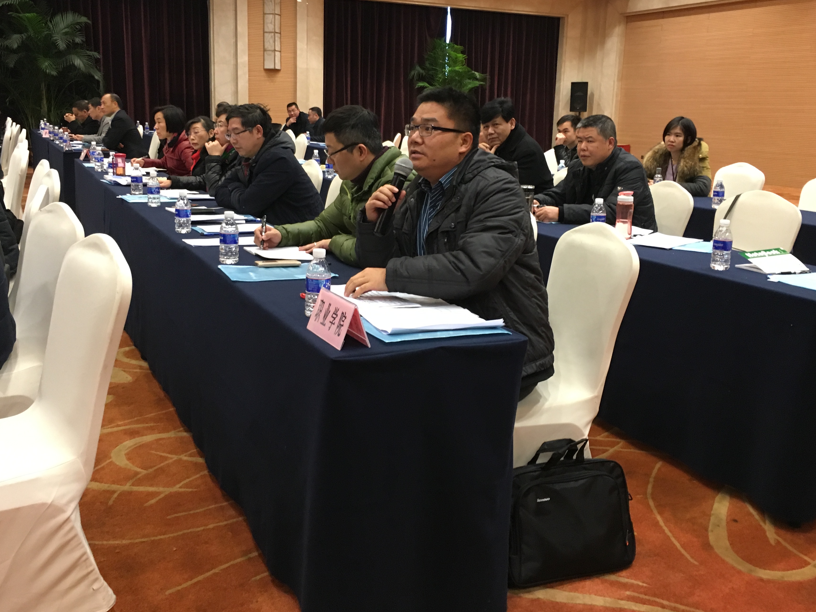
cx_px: 390
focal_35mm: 34
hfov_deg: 53.9
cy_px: 264
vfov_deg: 41.7
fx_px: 801
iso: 200
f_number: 2.2
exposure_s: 1/20
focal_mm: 4.15
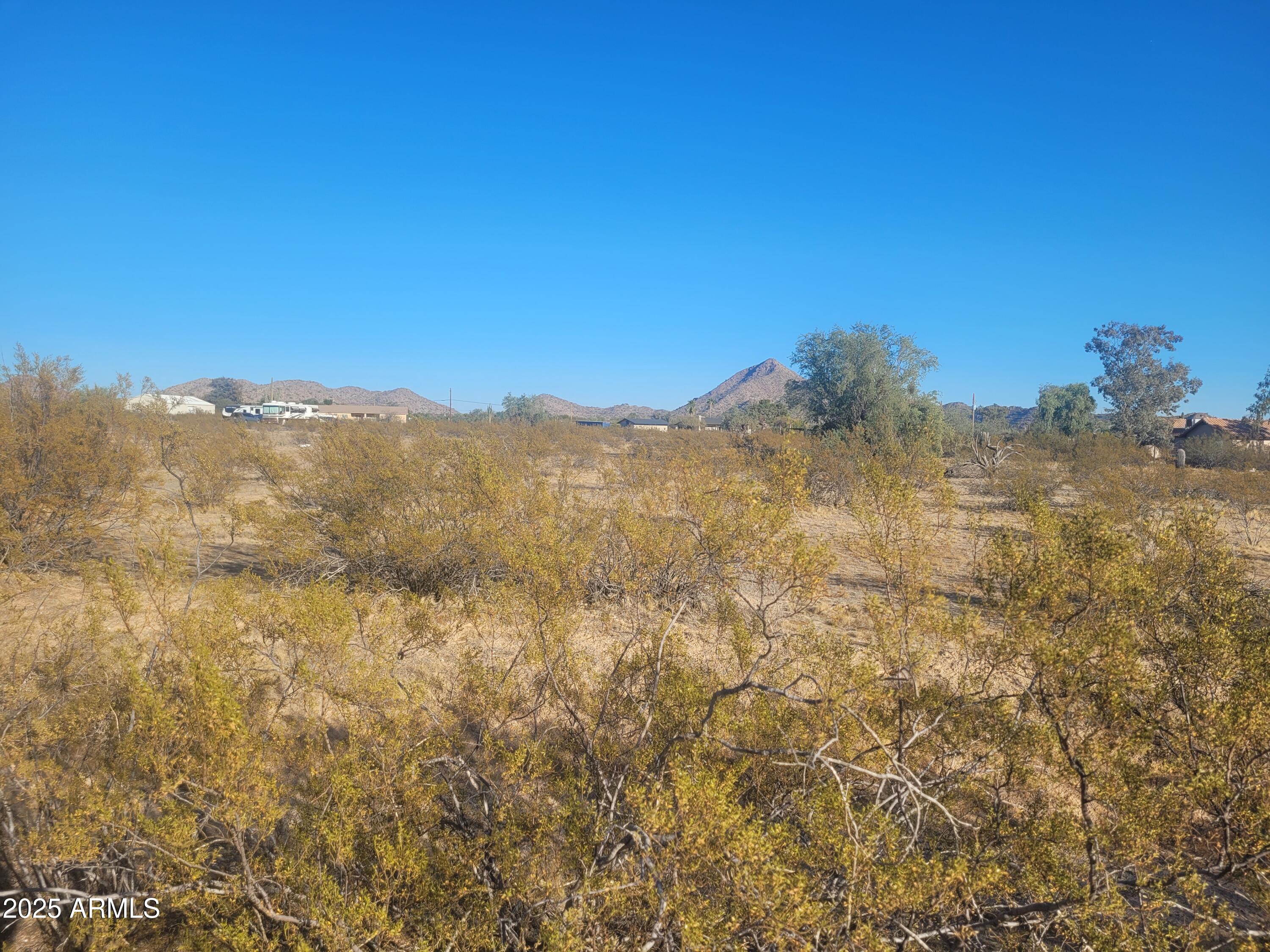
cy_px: 476
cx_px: 635
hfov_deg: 67.3
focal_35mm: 26
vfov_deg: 53.1
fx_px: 954
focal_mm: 5.4
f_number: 1.8
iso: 40
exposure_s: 1/2397
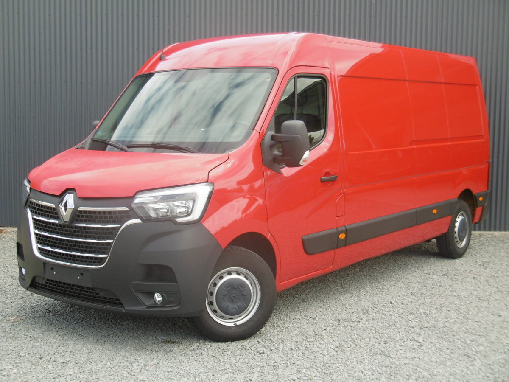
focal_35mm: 51
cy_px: 191
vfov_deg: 28.6
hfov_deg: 37.5
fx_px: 750
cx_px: 254
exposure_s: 1/200
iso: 100
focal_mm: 9.2
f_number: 4
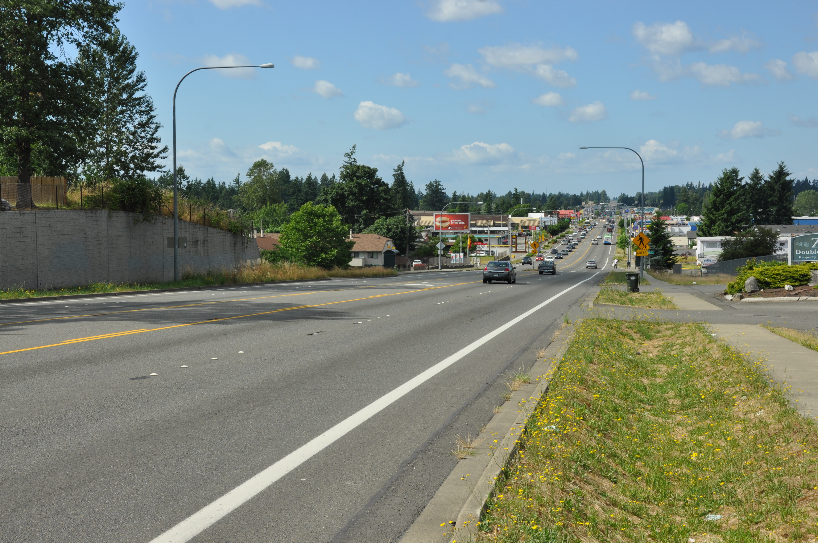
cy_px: 272
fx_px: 1157
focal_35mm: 51
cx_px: 409
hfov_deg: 38.9
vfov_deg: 26.4
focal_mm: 34
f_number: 13
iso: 200
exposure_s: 1/160
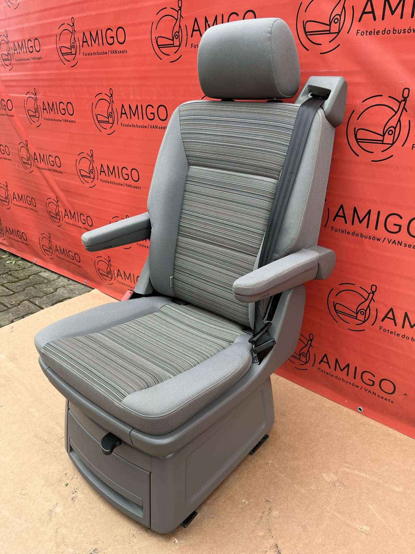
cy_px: 277
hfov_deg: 53.1
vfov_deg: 67.3
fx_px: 416
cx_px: 208
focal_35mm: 26
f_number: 1.6
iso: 80
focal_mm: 5.1
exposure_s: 1/121
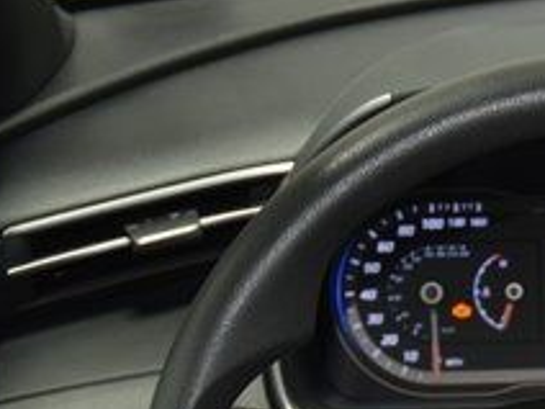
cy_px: 541
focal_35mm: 126
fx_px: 1991
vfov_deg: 11.4
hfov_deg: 15.1
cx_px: 627
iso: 1250
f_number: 3.8
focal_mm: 29
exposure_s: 1/40
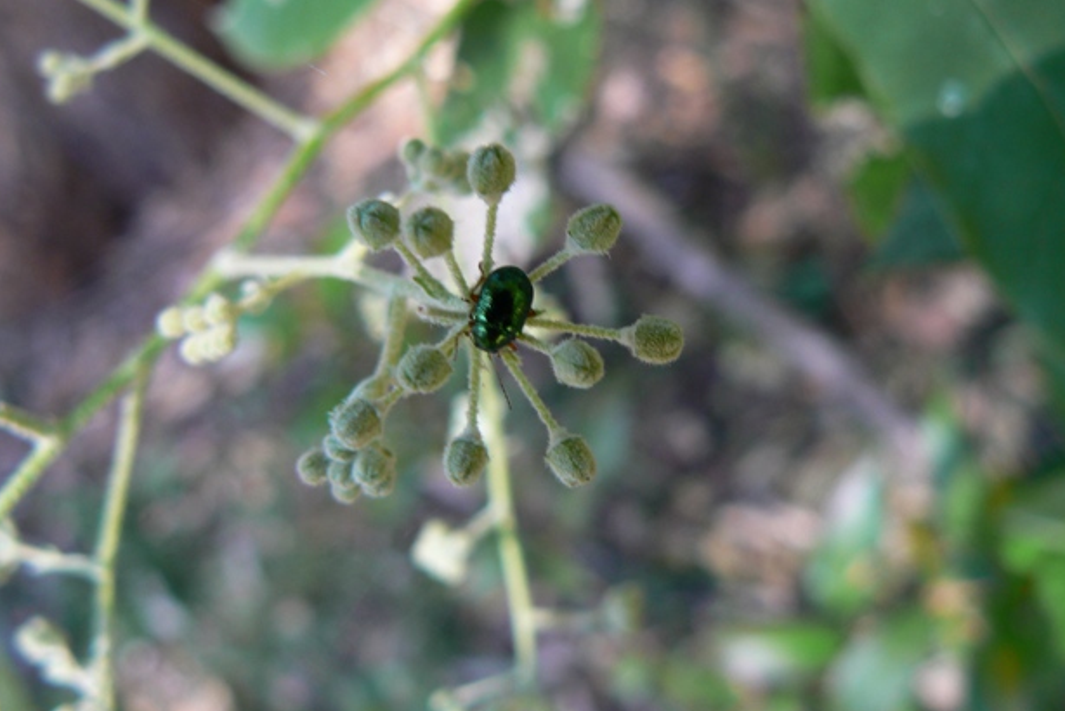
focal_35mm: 39
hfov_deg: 49.5
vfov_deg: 34.2
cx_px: 527
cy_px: 319
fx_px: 1154
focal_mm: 6
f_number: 3.2
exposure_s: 1/60
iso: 80
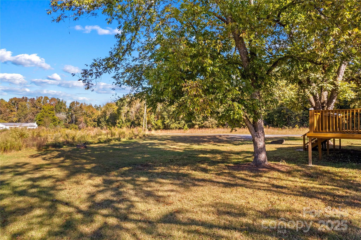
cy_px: 120
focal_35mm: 22
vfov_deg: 57.2
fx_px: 220
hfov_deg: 78.6
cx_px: 180
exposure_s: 1/500
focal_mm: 8.38
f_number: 2.8
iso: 110
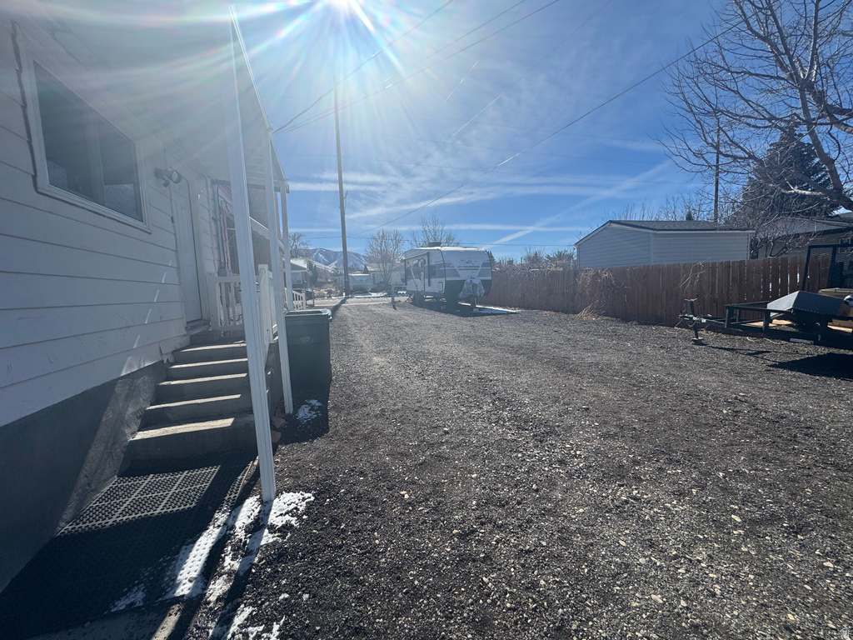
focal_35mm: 14
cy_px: 320
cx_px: 426
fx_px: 345
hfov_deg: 102.1
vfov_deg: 85.7
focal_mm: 2.22
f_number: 2.2
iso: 50
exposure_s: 1/2674
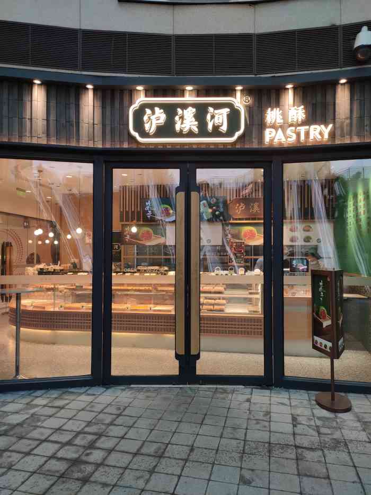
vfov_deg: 69.4
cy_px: 248
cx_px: 186
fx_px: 357
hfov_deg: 54.9
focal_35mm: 25
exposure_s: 1/100
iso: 115
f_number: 1.79
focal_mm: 4.74
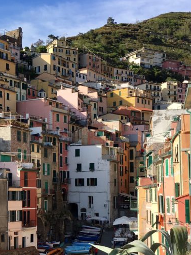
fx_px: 434
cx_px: 15
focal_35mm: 59
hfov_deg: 24.0
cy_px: 177
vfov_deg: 32.3
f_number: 2.2
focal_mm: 4.15
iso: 25
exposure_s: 1/986
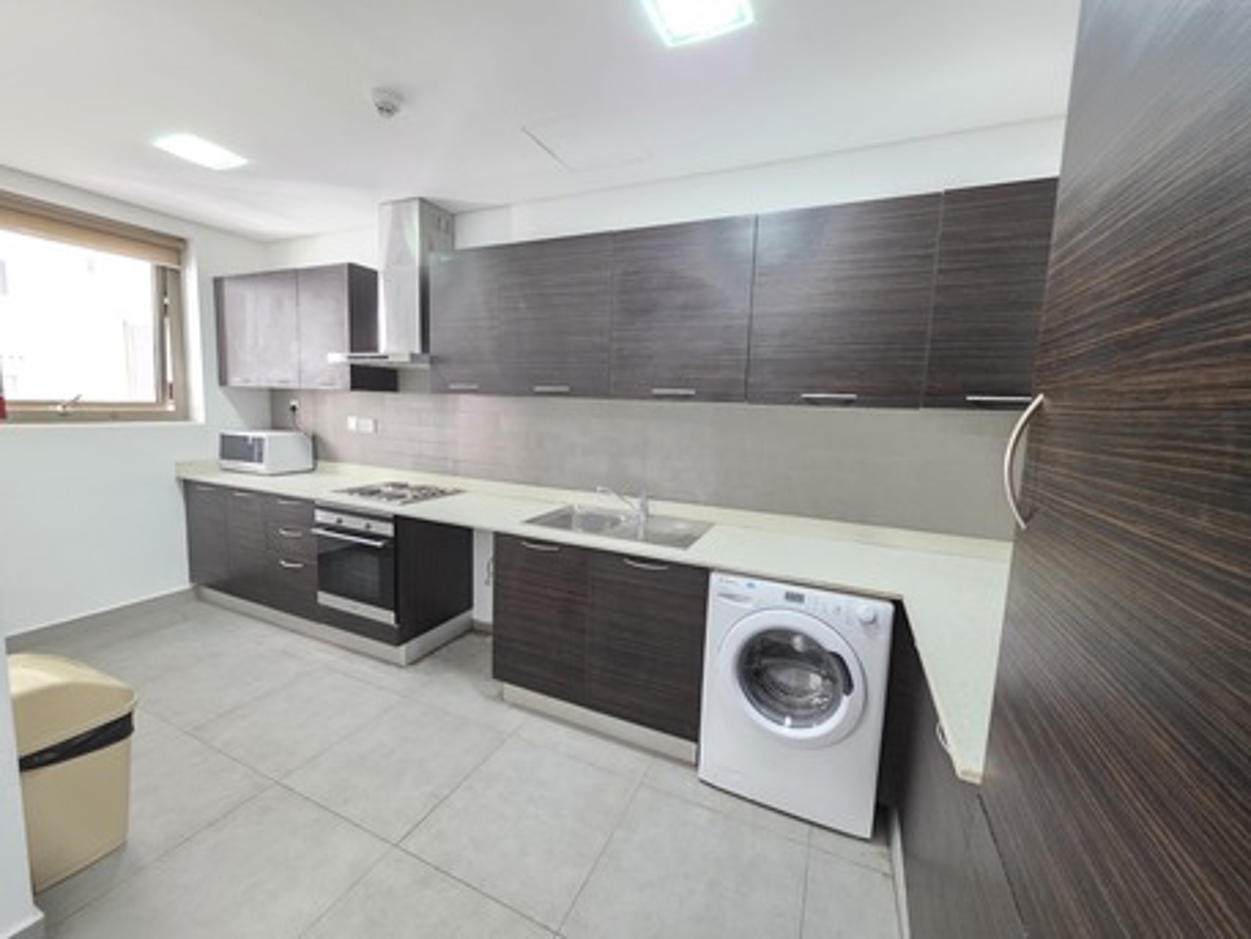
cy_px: 470
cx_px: 626
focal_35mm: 13
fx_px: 470
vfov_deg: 89.9
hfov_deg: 106.2
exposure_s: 1/60
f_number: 1.9
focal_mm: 2.2
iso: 1000
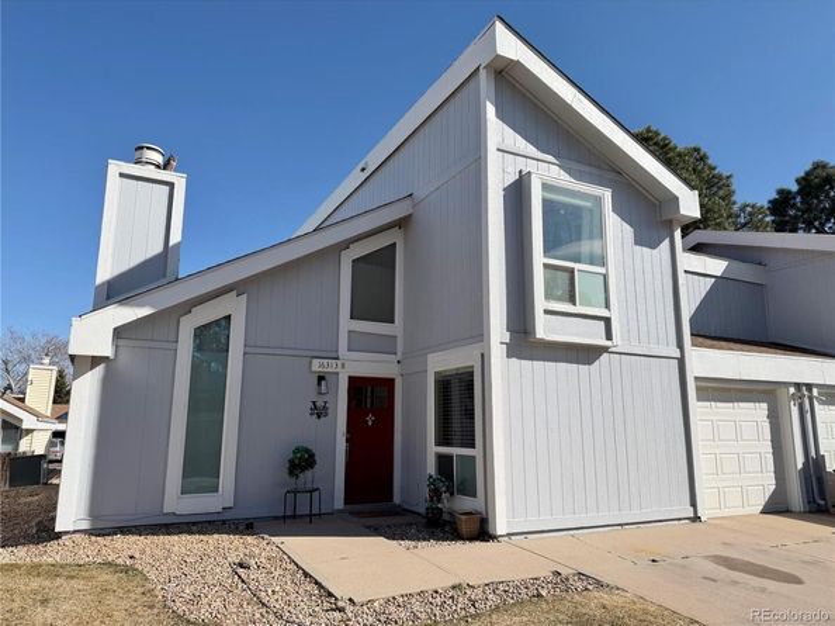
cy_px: 313
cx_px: 418
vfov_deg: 56.8
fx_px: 579
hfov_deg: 71.6
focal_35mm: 24
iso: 80
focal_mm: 6.76
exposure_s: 1/6711
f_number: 1.78
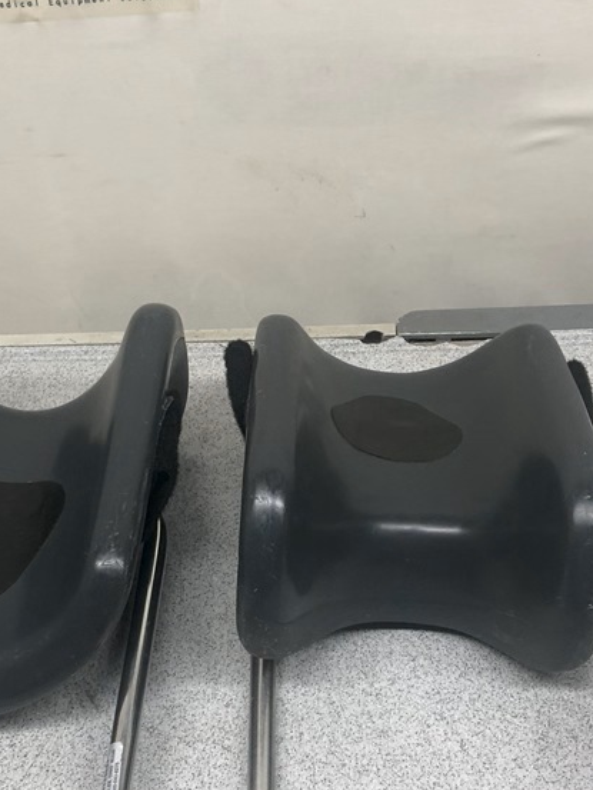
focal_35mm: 51
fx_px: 1164
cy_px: 456
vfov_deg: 37.4
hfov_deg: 28.6
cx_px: 304
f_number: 1.8
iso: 20
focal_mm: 3.99
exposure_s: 1/30
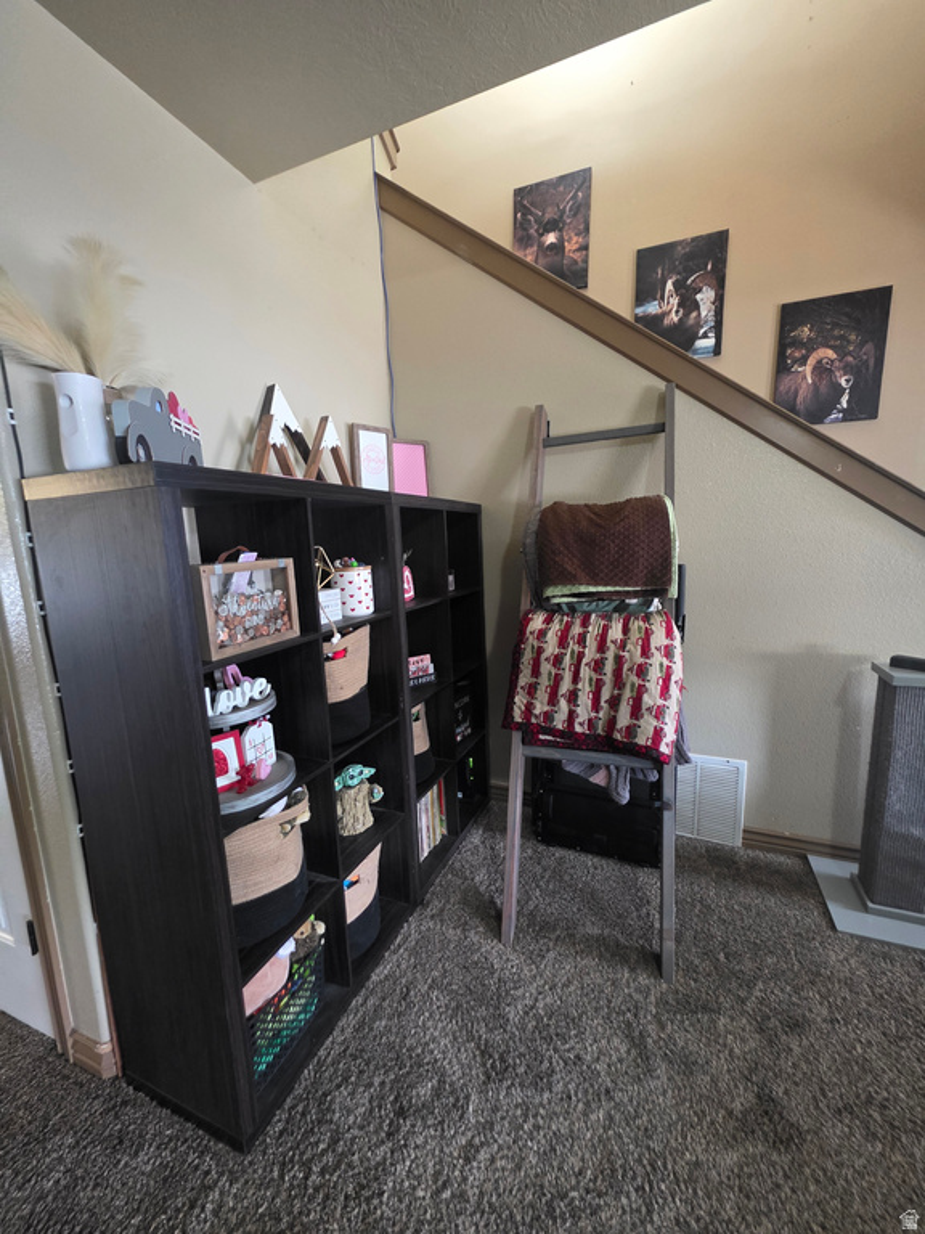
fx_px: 463
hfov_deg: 89.9
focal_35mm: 13
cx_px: 462
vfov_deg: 106.2
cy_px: 617
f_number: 1.9
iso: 800
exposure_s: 1/60
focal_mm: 2.2
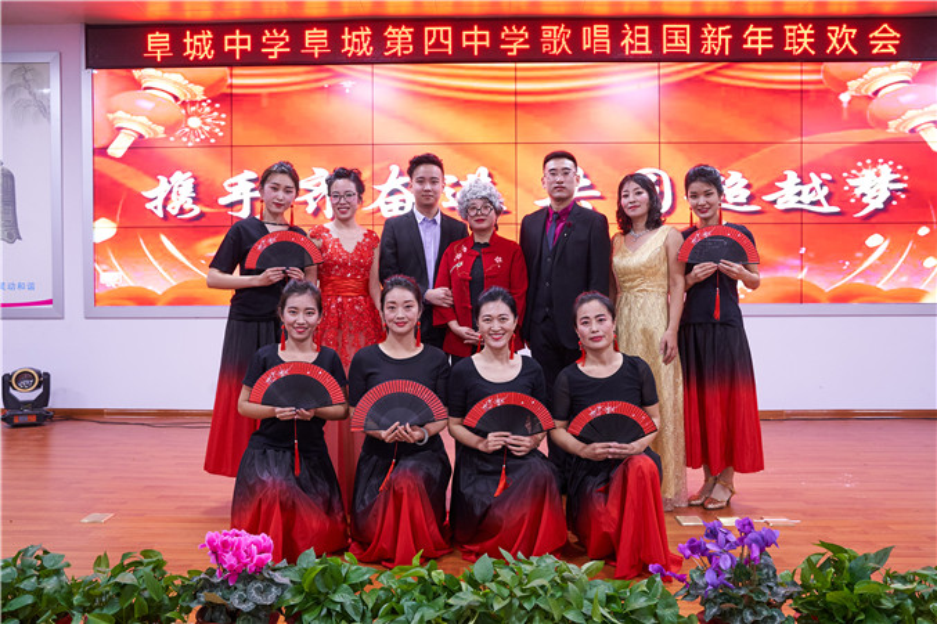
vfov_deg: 44.9
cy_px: 312
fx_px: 755
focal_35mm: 29
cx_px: 468
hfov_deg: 63.7
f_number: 6.3
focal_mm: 29
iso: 1250
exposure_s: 1/30
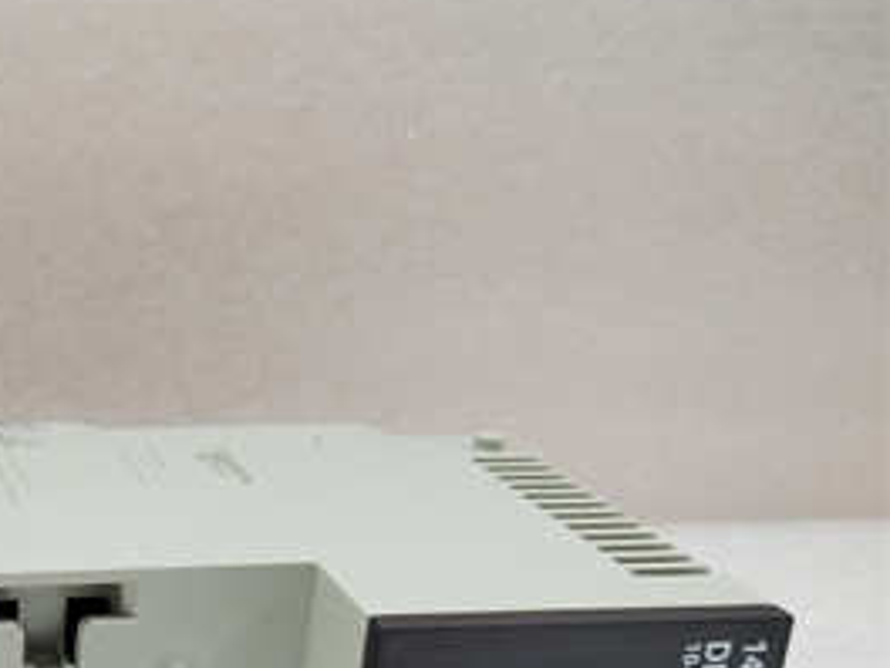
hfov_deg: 29.2
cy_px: 735
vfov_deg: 23.3
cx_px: -118
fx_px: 1517
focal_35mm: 59
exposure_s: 1/40
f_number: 1.8
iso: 250
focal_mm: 4.75
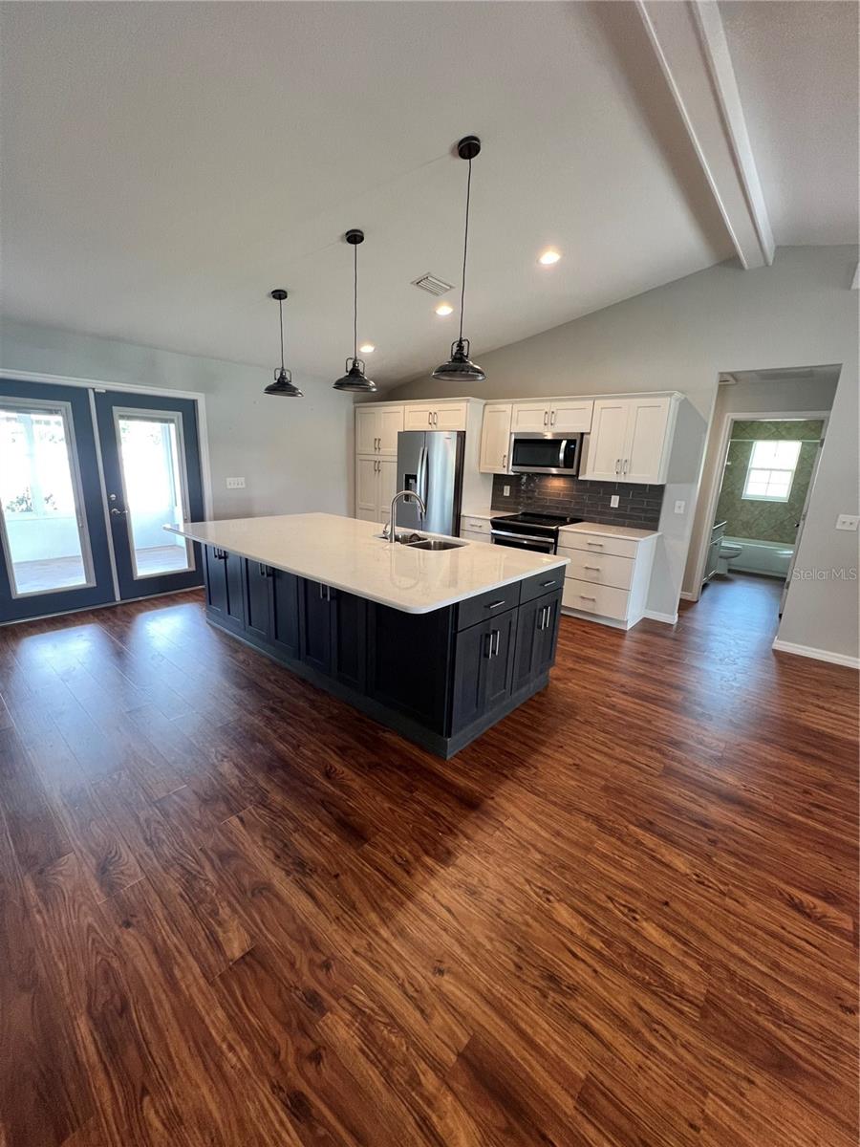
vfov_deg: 106.2
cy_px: 574
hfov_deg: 89.9
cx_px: 430
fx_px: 431
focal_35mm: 13
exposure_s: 1/60
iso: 200
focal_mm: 1.57
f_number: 1.8
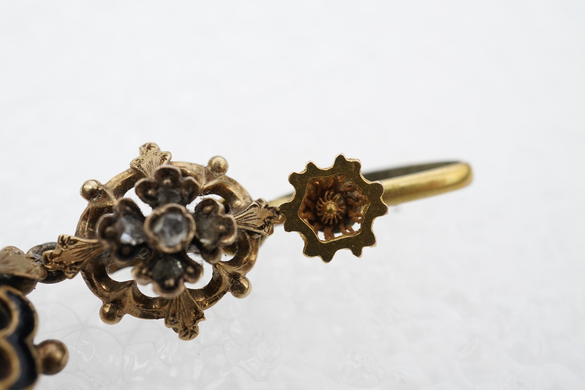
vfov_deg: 29.9
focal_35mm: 45
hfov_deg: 43.6
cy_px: 195
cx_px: 292
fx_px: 731
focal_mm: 30
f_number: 16
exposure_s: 1/125
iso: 640
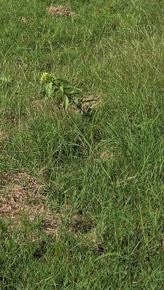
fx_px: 757
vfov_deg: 21.1
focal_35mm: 98
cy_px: 1
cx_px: 63
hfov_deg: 12.4
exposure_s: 1/7891
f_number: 1.8
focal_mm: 5.4
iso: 80
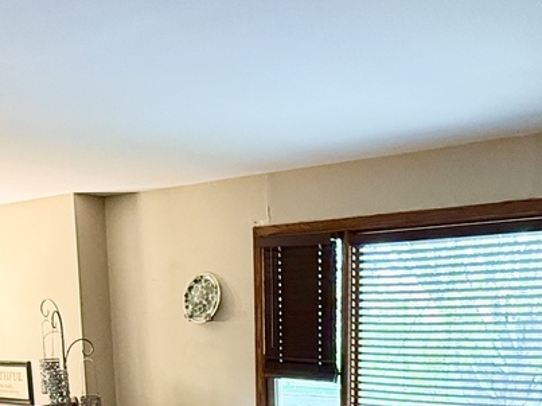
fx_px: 783
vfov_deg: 25.9
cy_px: 489
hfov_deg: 38.2
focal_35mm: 50
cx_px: 247
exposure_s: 1/60
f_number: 2.2
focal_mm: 2.22
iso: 200
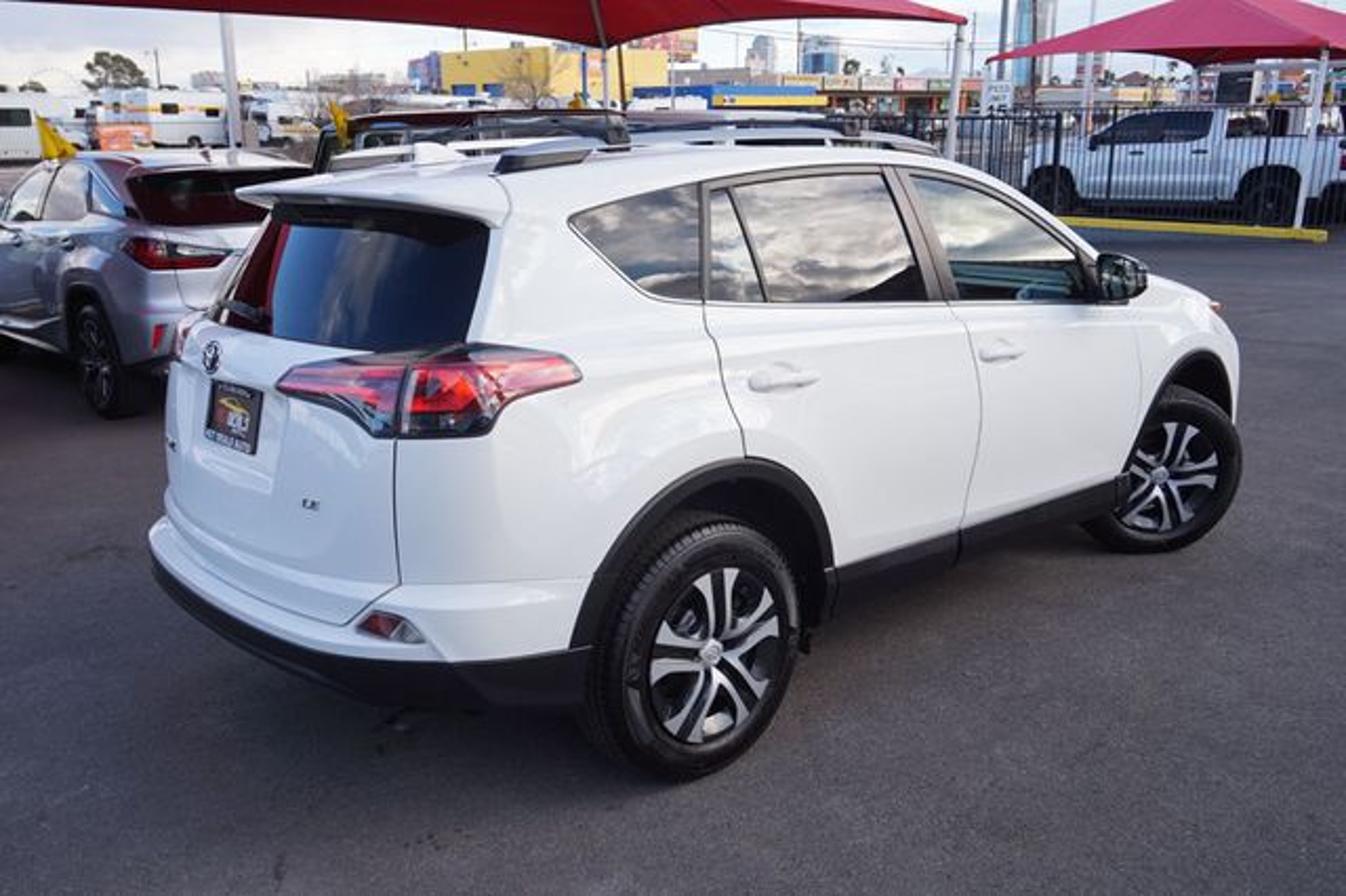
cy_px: 448
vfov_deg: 41.7
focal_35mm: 32
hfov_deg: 59.5
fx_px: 1177
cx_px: 673
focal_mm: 21
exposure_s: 1/80
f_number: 6.3
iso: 100
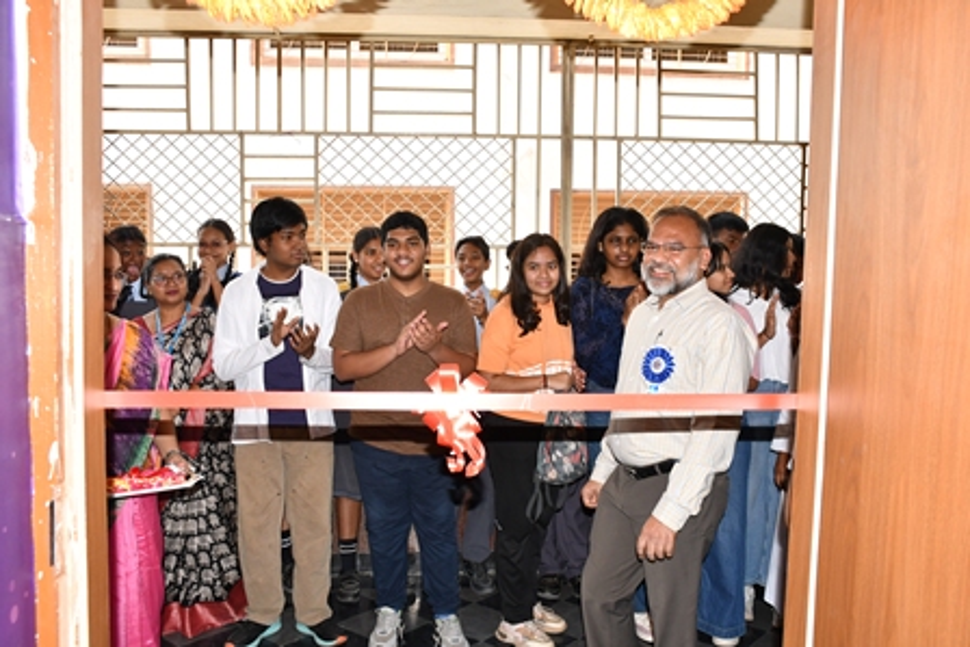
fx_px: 809
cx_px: 485
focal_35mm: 30
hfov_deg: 61.9
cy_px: 324
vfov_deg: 43.6
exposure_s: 1/250
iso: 640
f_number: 6.3
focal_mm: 20
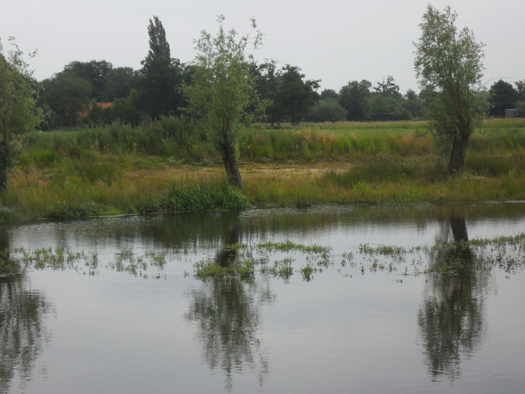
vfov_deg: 17.0
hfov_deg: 22.5
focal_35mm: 87
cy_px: 211
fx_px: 1320
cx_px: 235
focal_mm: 13.2
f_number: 3.9
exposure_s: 1/500
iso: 100
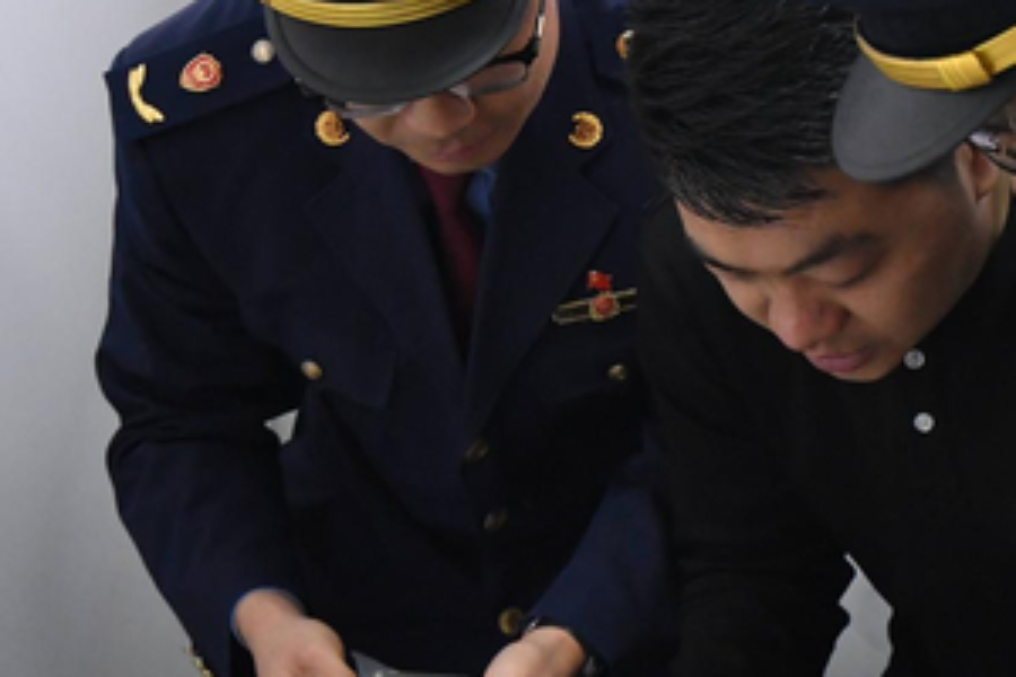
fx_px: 2370
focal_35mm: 84
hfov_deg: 23.7
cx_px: 850
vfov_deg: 16.1
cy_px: 597
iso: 2500
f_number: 4.5
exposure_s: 1/125
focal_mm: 24
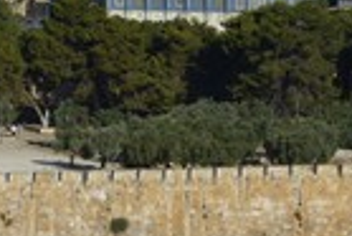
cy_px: 41
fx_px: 5168
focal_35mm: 528
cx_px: 129
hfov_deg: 3.9
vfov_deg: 2.6
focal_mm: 175
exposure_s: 1/320
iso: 200
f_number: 13
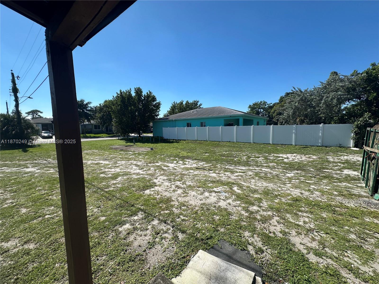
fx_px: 153
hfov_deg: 102.1
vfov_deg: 85.7
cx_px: 190
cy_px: 142
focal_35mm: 14
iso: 50
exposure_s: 1/2053
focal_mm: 2.22
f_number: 2.2
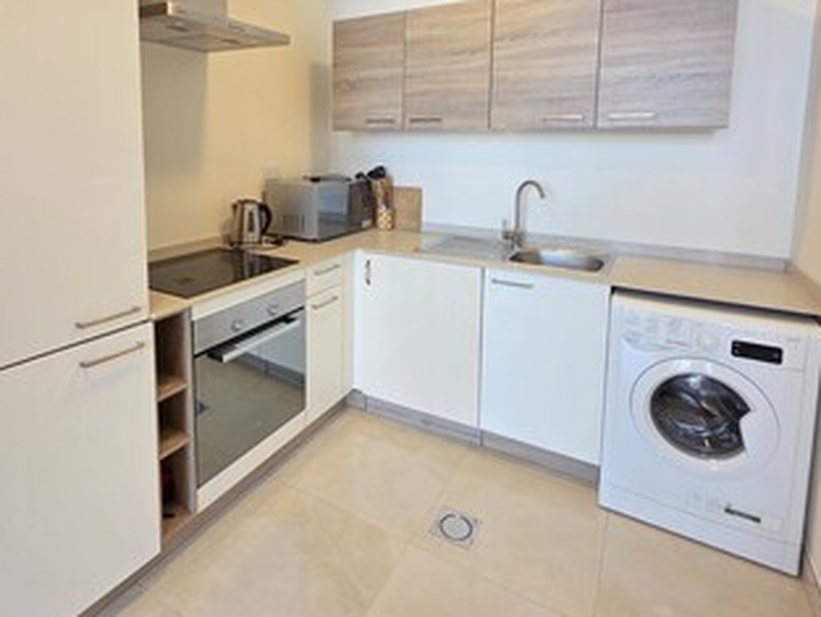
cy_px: 203
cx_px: 374
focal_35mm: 19
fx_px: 451
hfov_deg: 84.4
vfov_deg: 66.8
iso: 125
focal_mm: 2.2
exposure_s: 1/100
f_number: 1.9
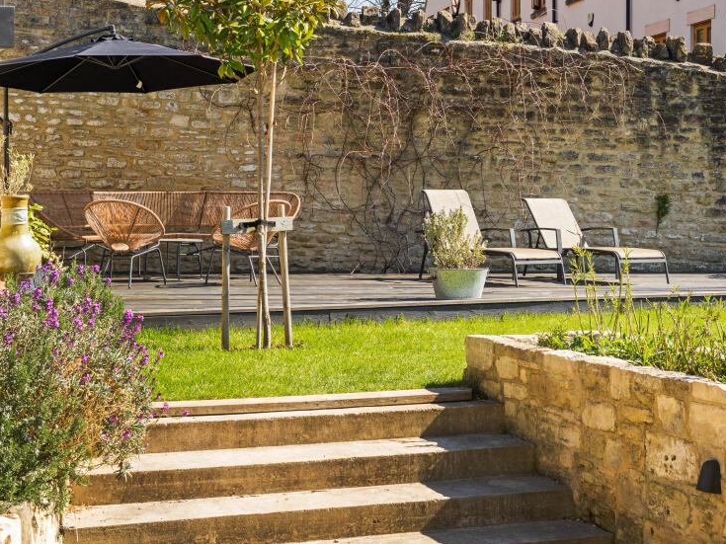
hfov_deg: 29.0
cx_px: 397
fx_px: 1405
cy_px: 215
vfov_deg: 21.9
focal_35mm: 67
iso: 640
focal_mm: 50
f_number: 8
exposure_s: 1/640
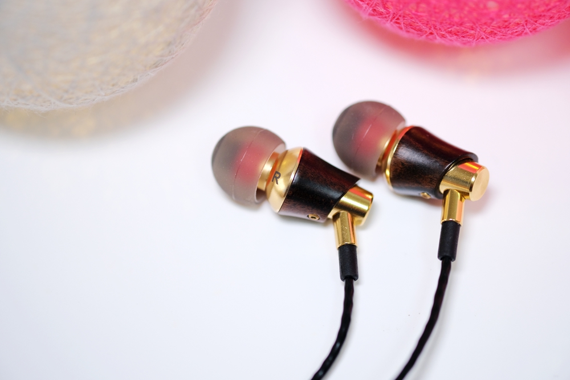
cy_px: 190
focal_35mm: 90
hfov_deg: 22.6
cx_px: 285
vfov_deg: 15.2
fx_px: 1425
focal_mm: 60
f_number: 2.4
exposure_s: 1/125
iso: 1000
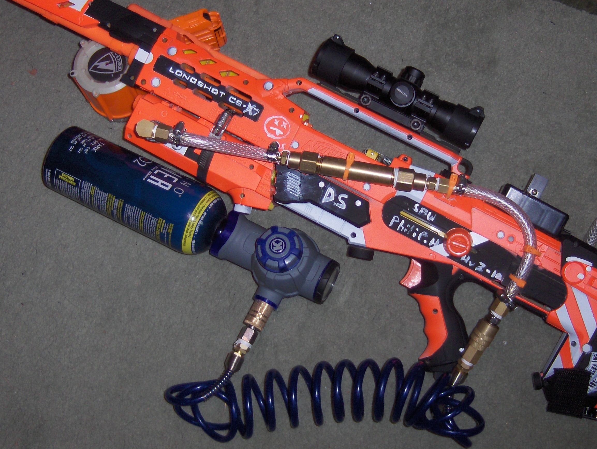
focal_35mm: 50
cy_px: 207
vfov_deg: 29.2
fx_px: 863
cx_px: 298
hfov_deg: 38.1
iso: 100
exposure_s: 1/60
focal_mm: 7.5
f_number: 2.8
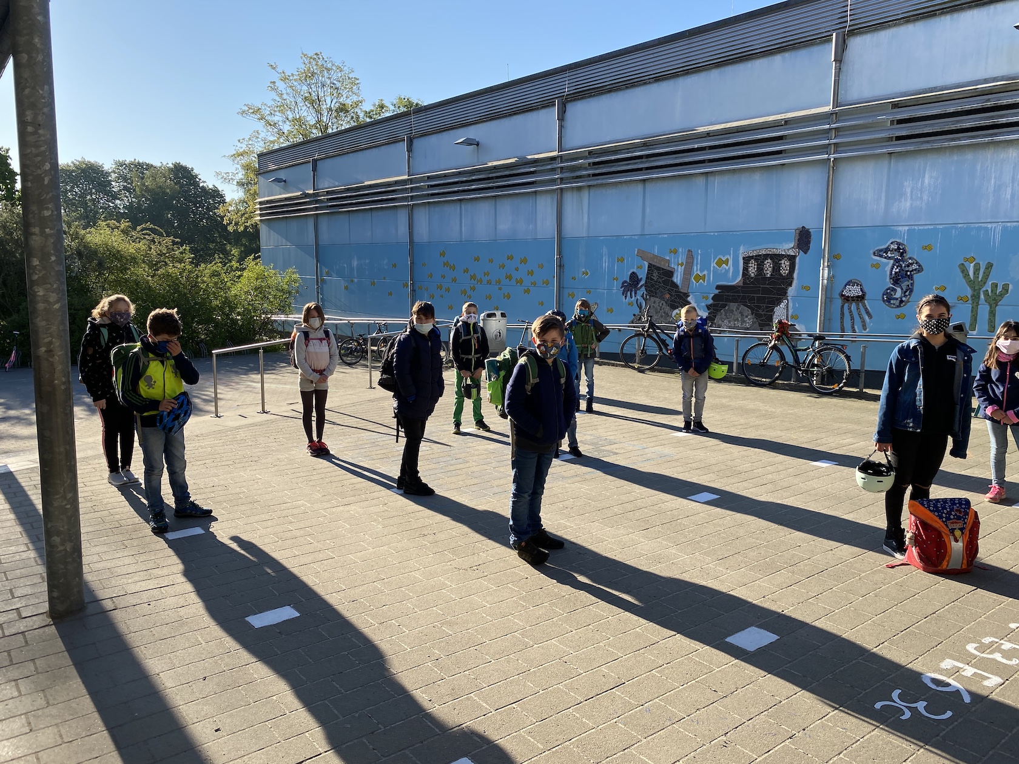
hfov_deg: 67.3
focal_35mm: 26
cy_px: 382
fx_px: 765
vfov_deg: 53.1
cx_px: 510
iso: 32
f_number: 1.8
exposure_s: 1/1063
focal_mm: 4.25
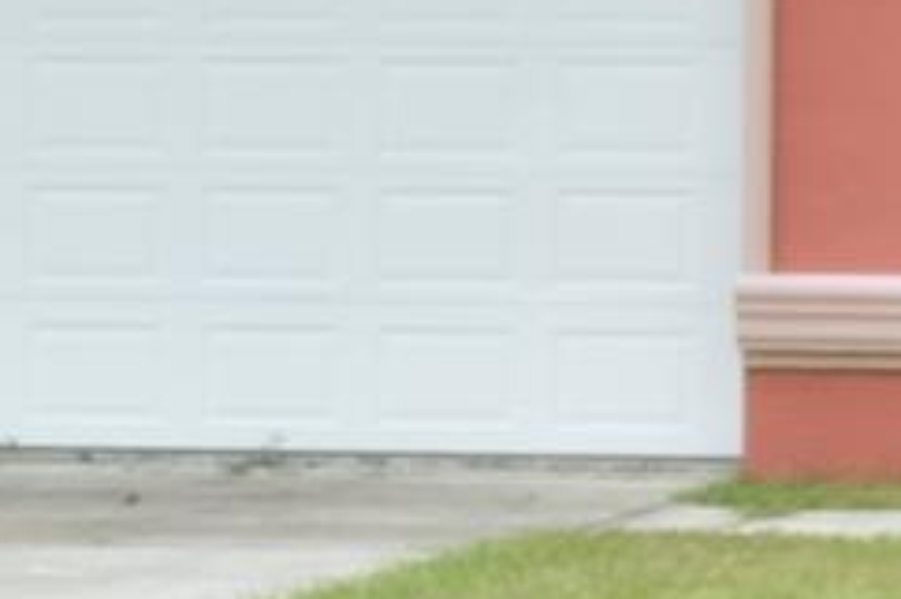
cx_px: 1780
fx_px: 6453
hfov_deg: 7.7
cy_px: -158
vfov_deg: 5.3
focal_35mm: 258
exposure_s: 1/5
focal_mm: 26
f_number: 29
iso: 100
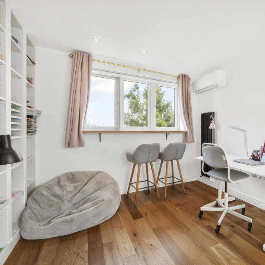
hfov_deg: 77.7
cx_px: 180
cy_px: 133
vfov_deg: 80.7
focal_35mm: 18
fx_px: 156
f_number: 16
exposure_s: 1/5
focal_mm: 14
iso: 200
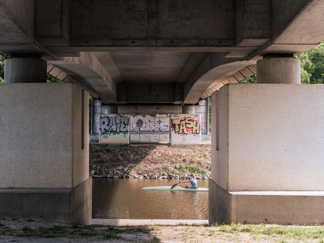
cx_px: 162
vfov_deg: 26.1
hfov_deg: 34.3
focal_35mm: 56
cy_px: 122
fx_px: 524
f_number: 5
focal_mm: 28
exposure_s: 1/200
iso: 100
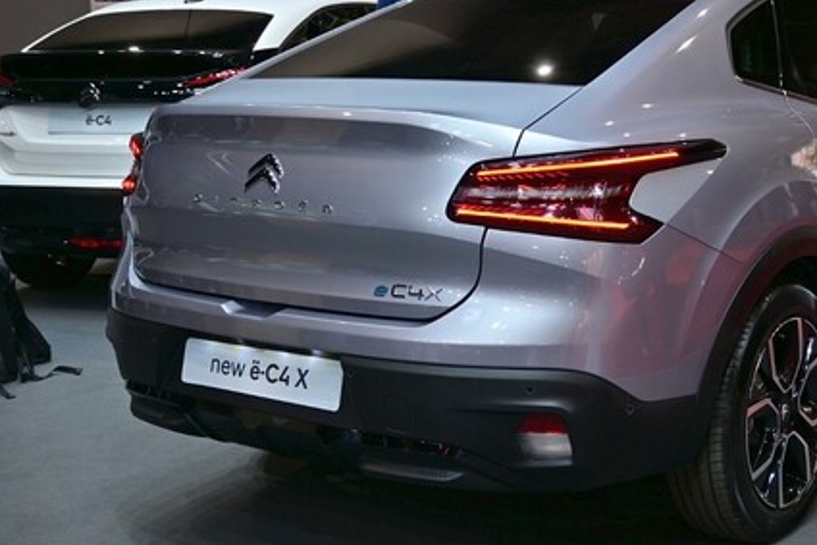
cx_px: 584
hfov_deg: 33.9
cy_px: 284
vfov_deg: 23.4
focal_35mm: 58
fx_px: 1319
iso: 140
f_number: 4.5
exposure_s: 1/40
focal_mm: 26.5
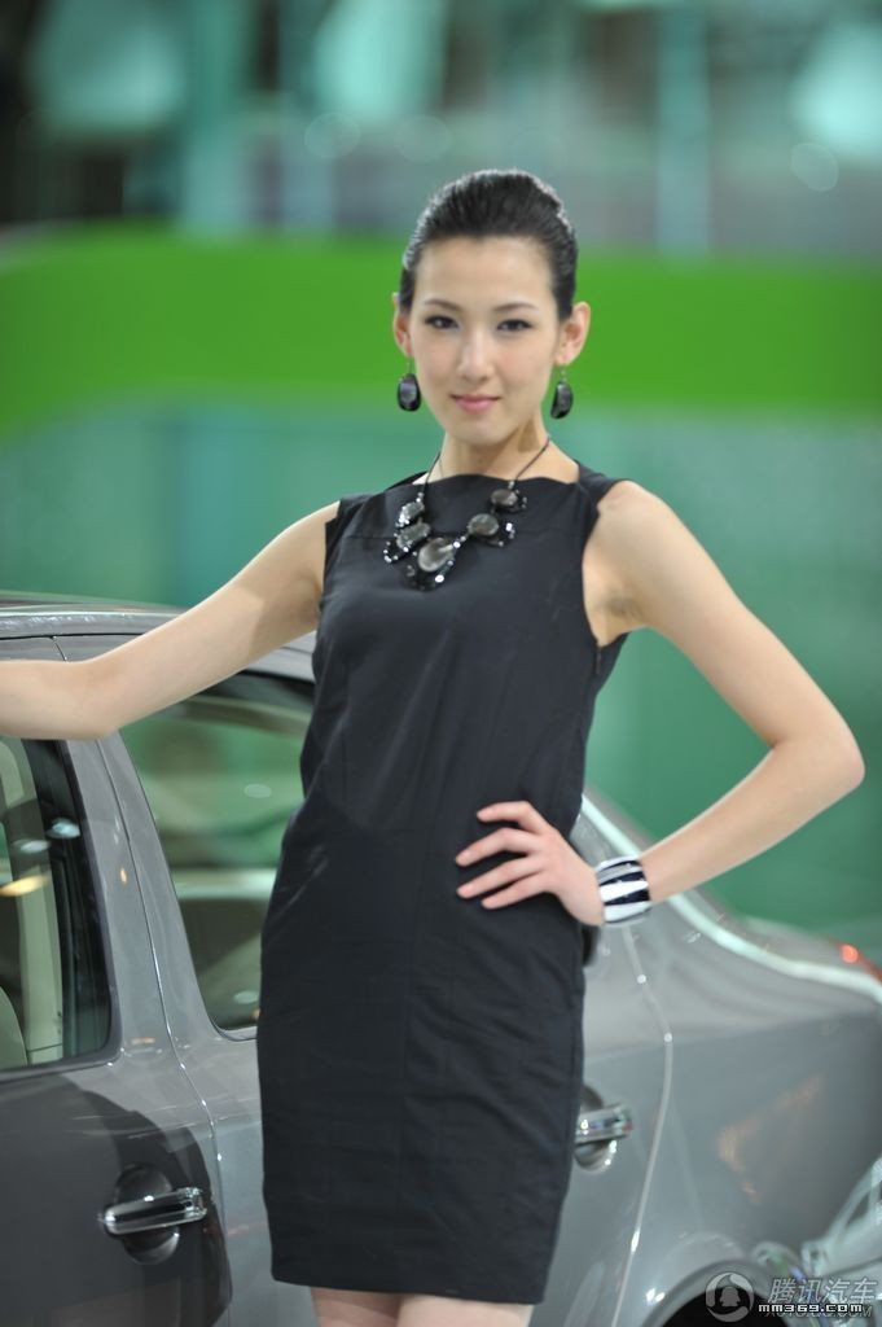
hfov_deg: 6.9
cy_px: 664
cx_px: 441
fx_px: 7362
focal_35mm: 200
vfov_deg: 10.3
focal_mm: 200
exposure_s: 1/320
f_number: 2
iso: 200
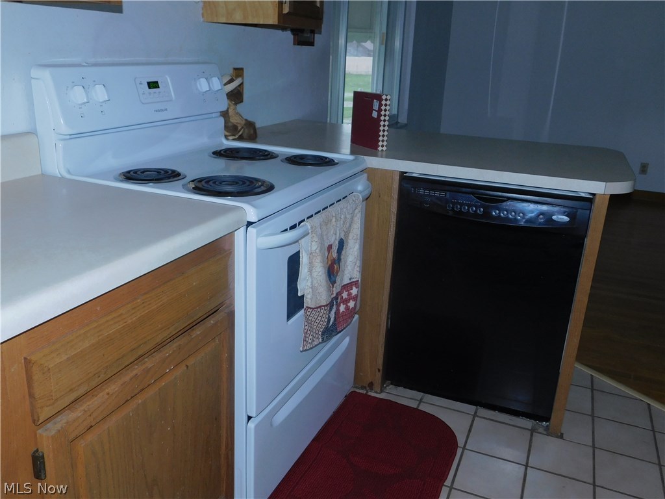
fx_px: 576
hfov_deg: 60.0
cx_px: 332
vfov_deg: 46.8
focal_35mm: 30
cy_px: 250
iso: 200
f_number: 3.2
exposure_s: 1/30
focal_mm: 5.3
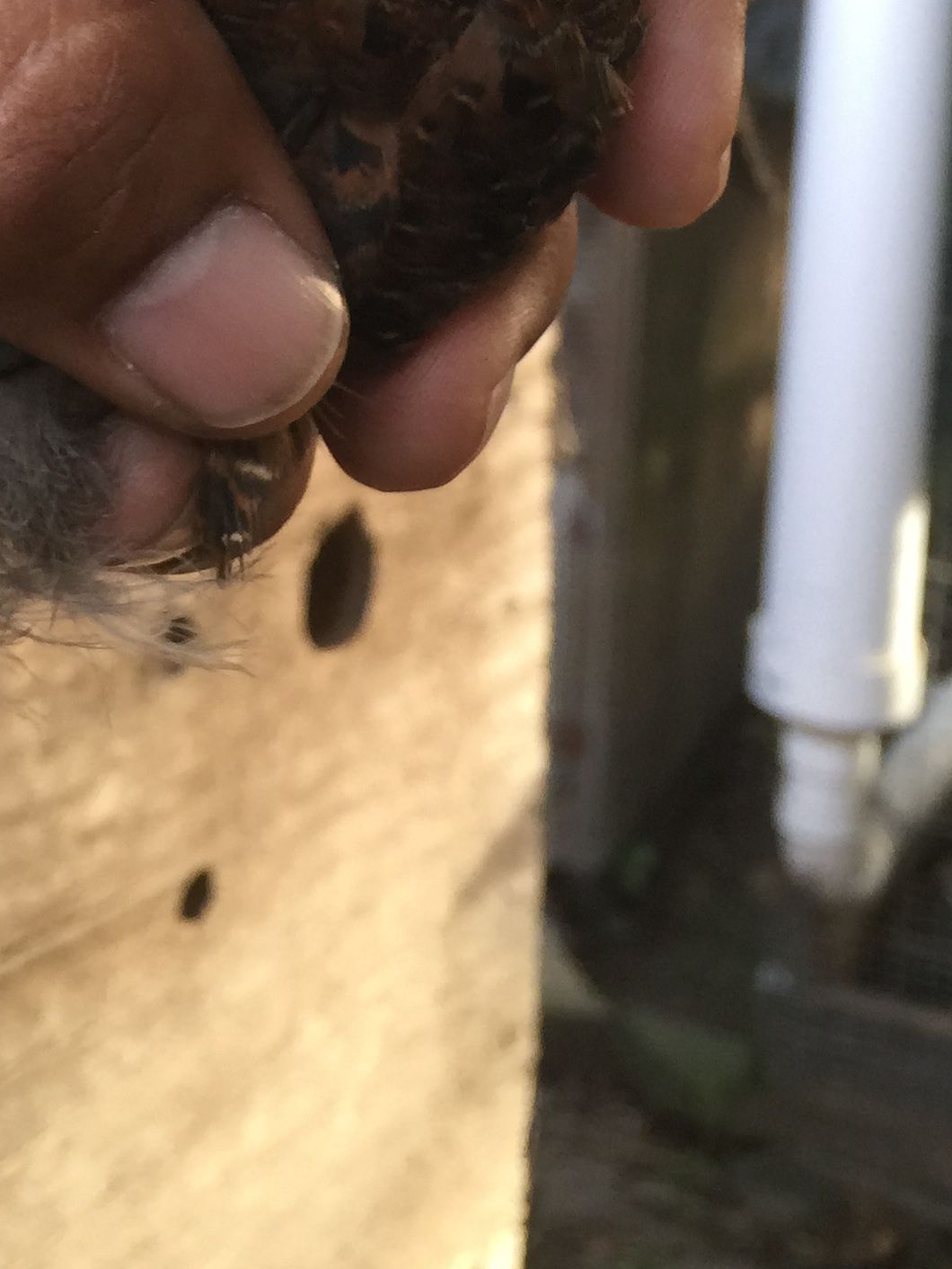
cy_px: -65
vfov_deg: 27.0
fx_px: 2456
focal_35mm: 67
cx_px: 316
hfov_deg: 21.8
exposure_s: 1/40
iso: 40
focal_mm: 4.15
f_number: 2.2
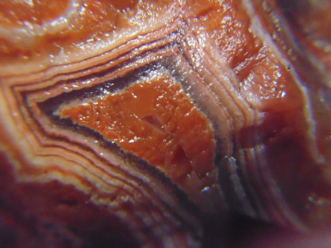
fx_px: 1816
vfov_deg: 7.8
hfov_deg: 10.4
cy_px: 124
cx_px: 166
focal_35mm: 190
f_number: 5.4
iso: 800
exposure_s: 1/160
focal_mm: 34.2
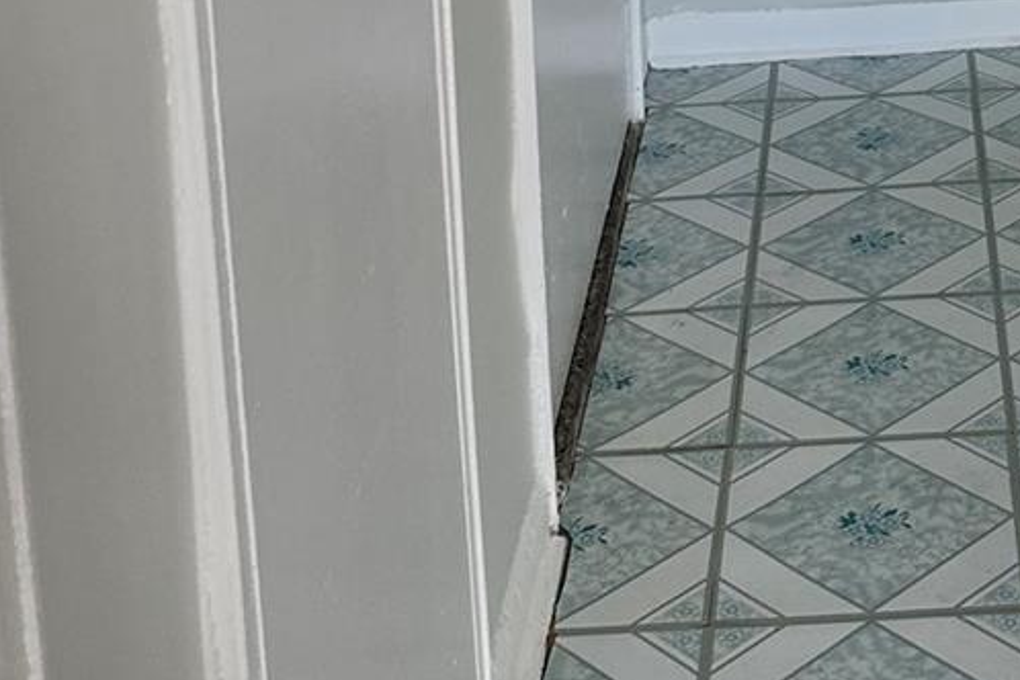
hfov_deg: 25.0
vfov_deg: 15.9
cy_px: -401
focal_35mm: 77
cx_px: 1030
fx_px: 2181
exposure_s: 1/120
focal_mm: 6.86
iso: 125
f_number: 1.78
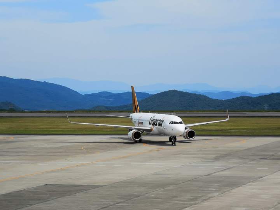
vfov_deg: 12.1
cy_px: 105
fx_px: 987
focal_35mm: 122
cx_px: 140
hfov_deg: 16.1
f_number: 2.4
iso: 50
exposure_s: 1/1701
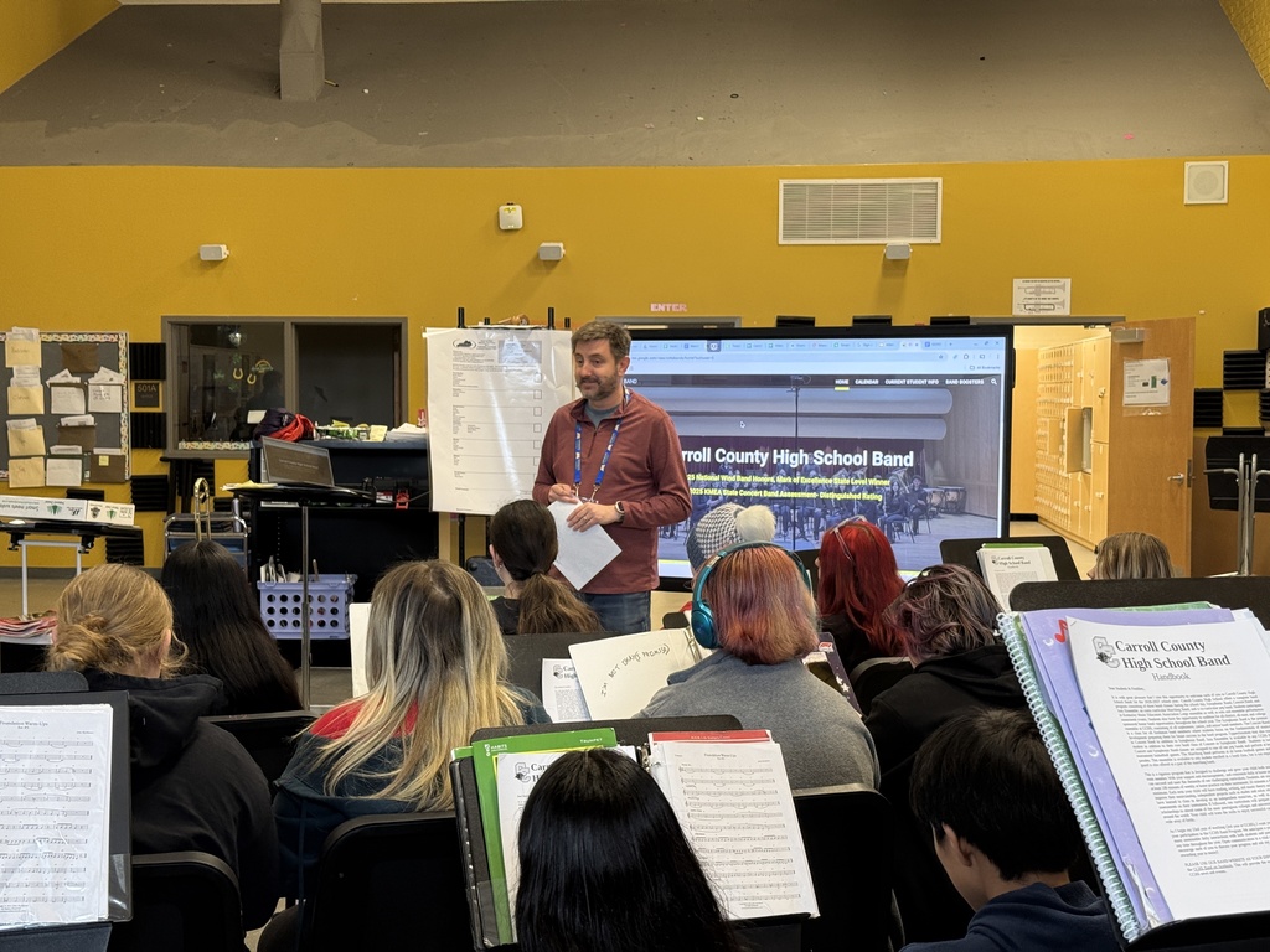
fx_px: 1761
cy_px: 476
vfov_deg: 30.3
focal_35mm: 48
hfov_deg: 39.7
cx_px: 635
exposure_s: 1/60
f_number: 1.78
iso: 125
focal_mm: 6.76
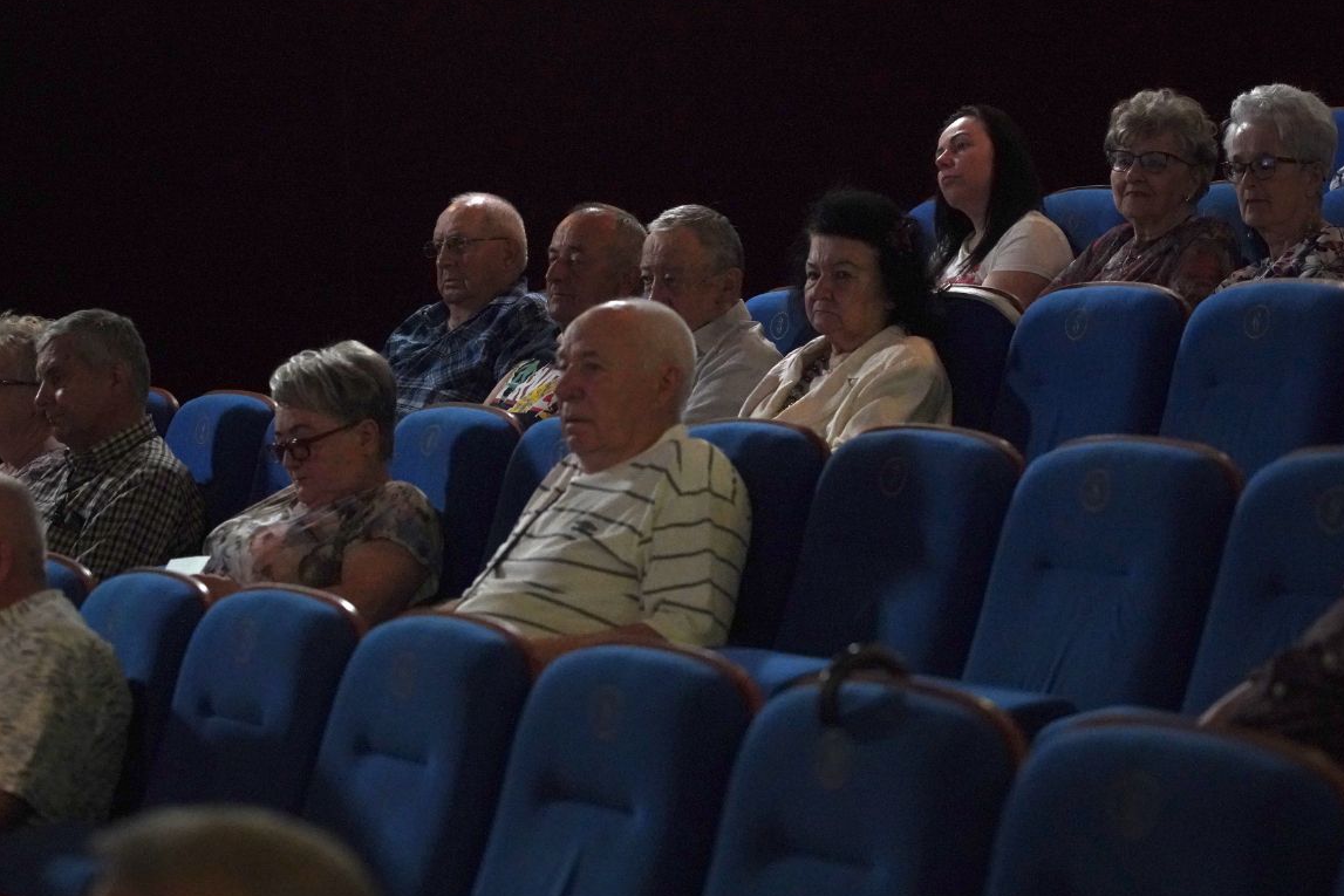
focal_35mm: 119
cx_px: 723
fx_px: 4443
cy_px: 454
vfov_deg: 11.5
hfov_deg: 17.2
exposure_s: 1/400
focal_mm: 105
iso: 12800
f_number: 4.5
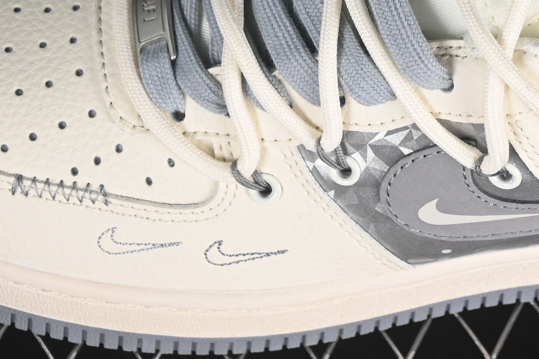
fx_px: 3114
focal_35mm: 208
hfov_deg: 9.9
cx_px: 392
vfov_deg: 6.6
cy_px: -86
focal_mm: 50
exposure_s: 1/80
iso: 160
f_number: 7.1
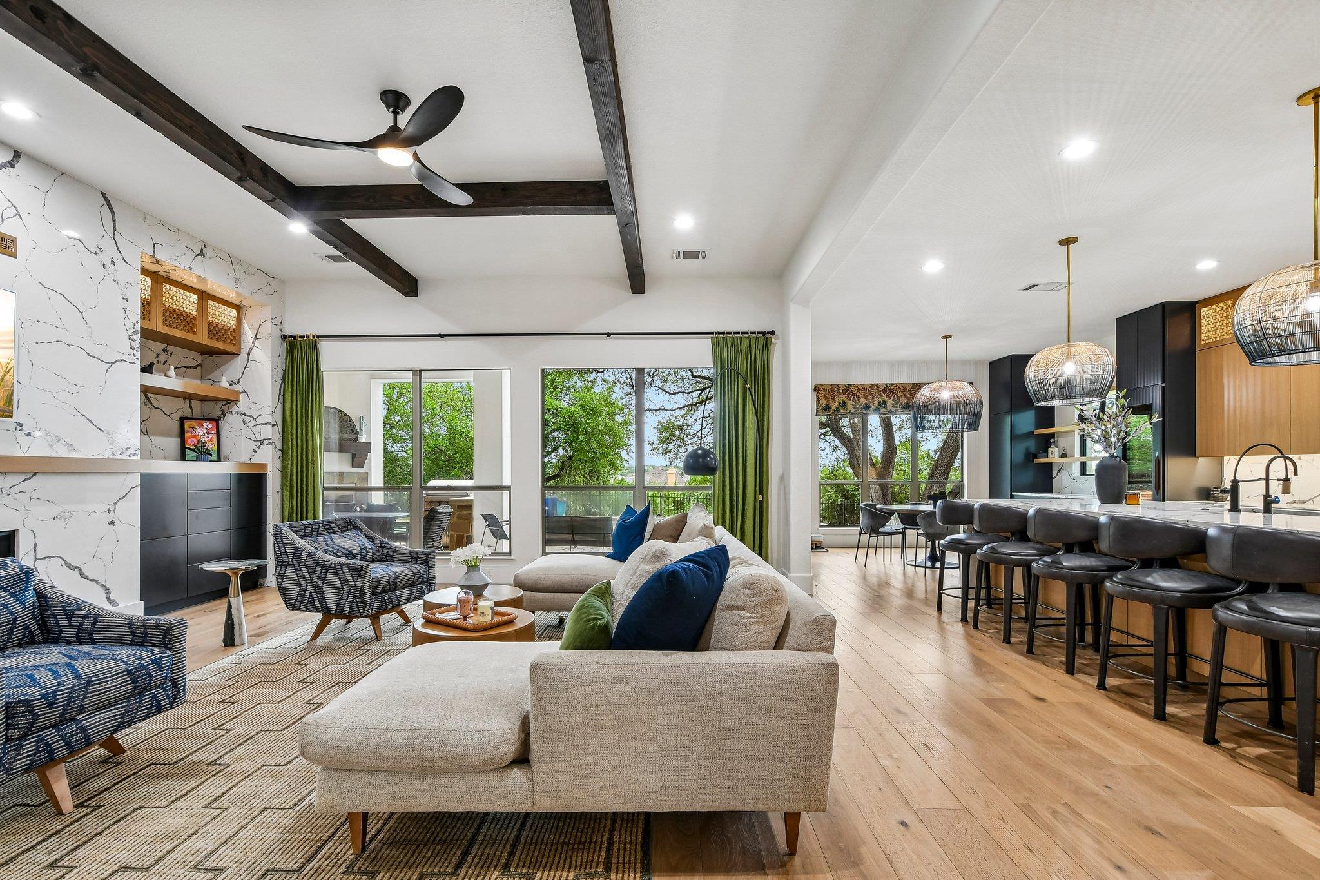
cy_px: 440
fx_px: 550
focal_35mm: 15
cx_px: 660
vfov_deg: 77.3
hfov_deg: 100.4
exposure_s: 1/13
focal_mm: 10
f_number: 8
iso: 400
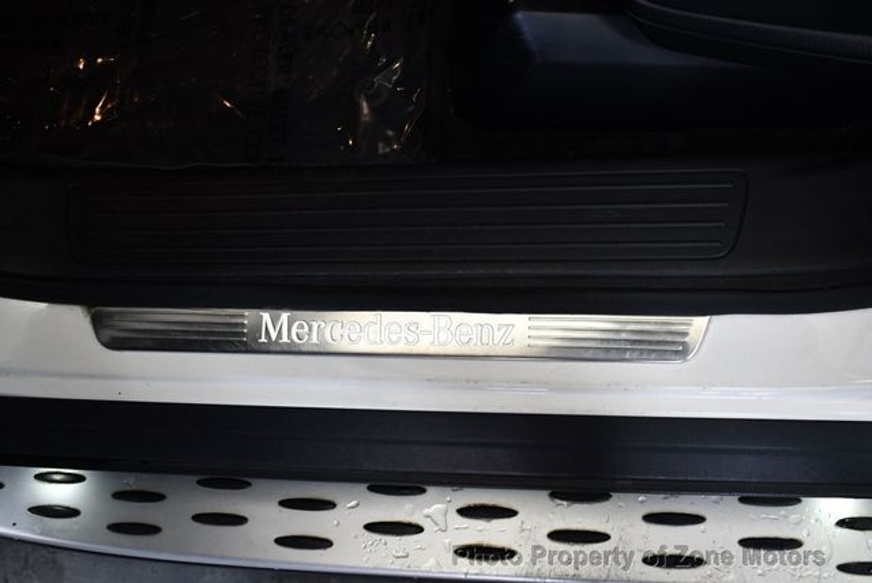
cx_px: 436
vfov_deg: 30.6
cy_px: 292
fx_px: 1067
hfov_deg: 44.5
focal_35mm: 44
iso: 1000
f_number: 3.8
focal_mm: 22
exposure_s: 1/125
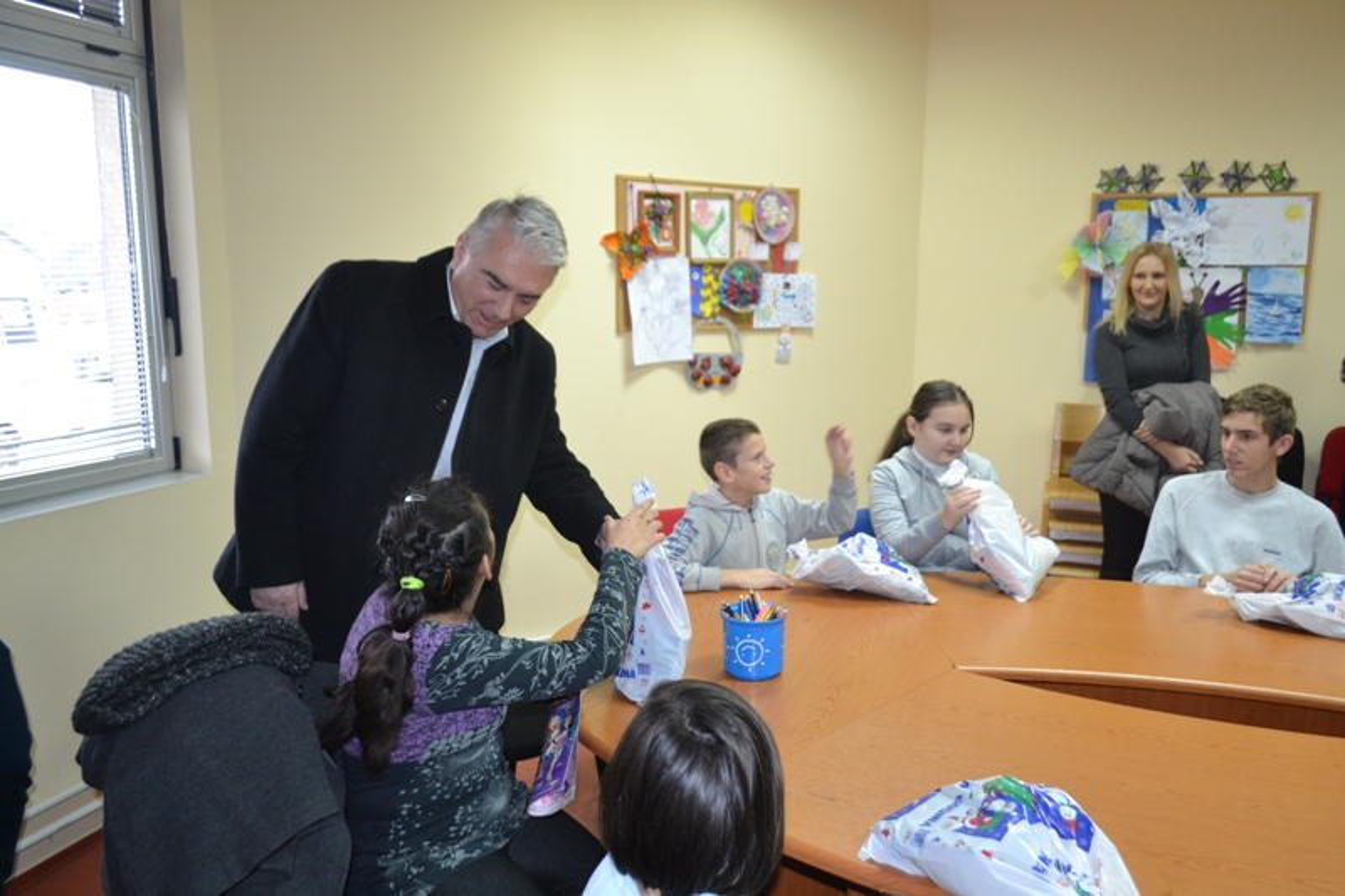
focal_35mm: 27
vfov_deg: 47.9
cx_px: 672
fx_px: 1008
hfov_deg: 67.4
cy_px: 448
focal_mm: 18
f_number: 3.5
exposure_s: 1/60
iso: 1250
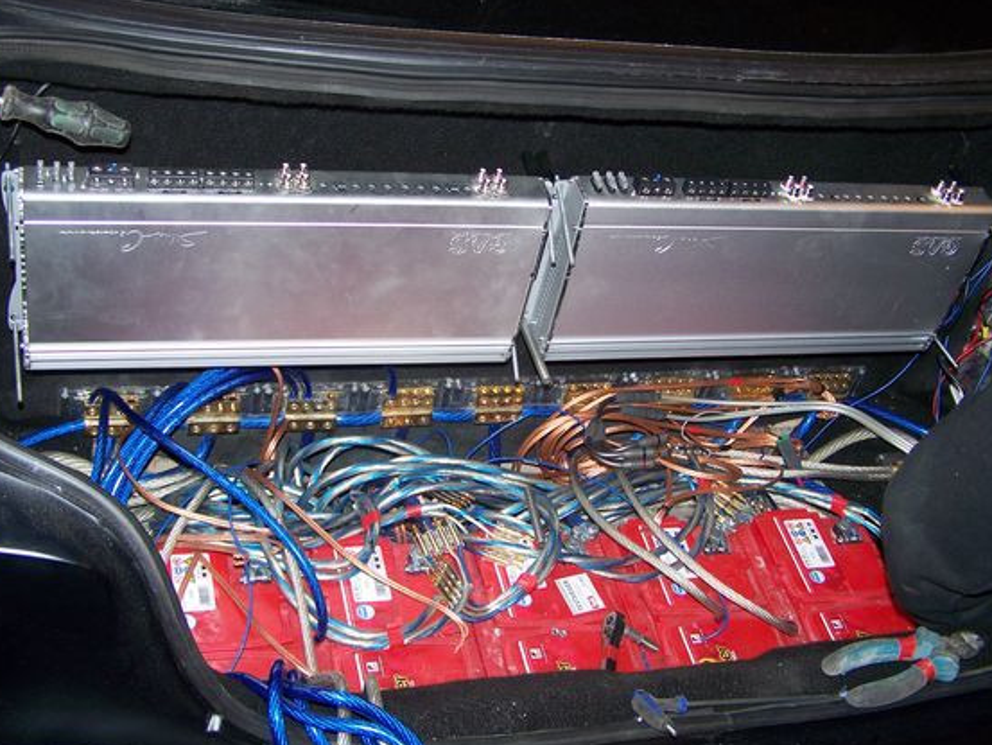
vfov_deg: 32.9
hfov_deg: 42.9
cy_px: 382
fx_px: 1261
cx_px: 490
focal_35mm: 44
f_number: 2.8
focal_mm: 6.3
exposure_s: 1/60
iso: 80
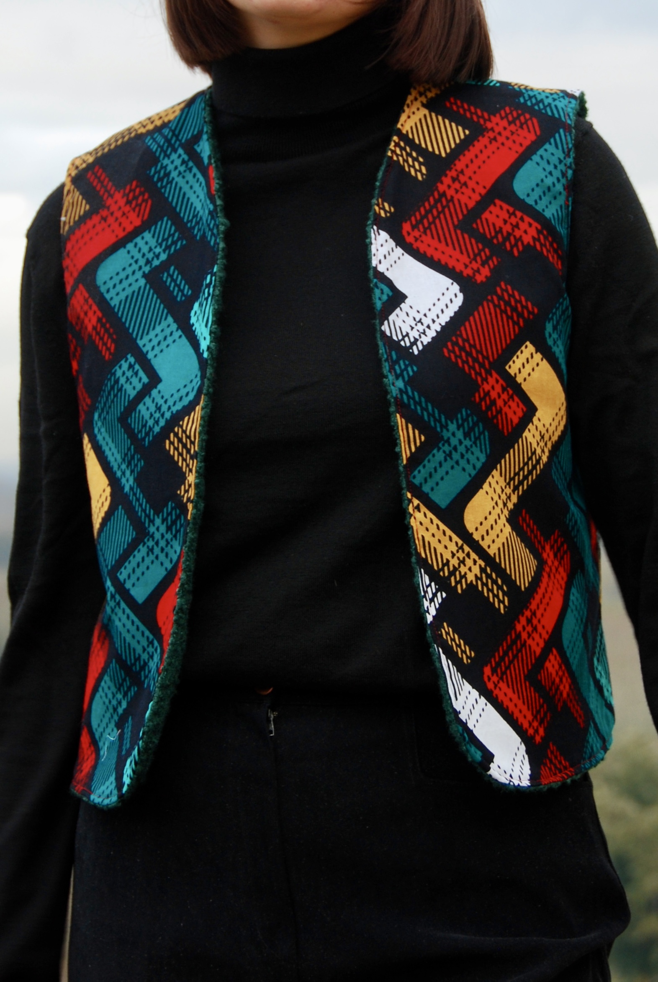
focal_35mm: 75
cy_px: 491
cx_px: 329
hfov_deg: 18.2
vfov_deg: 27.0
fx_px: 2049
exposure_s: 1/80
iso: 200
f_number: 4.8
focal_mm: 50
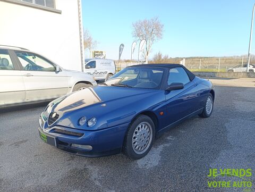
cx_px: 128
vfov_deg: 59.0
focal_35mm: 23
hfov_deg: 73.9
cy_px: 96
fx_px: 170
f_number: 1.6
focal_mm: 6.14
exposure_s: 1/173
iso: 50
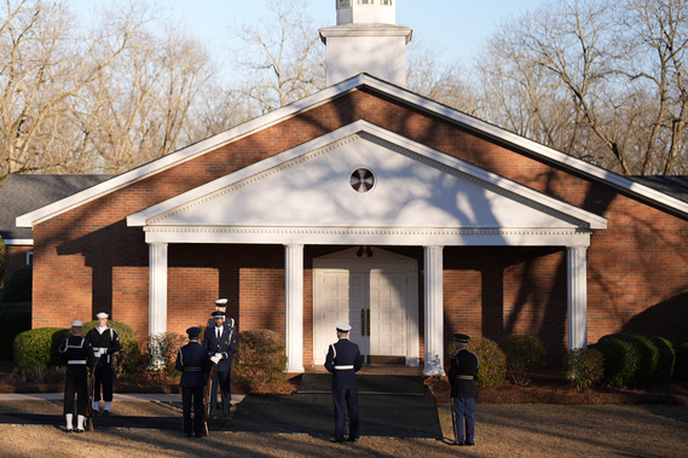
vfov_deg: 15.1
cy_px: 92
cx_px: 106
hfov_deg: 22.2
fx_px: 1719
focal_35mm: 90
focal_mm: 50
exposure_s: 1/12800
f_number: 1.2
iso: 250
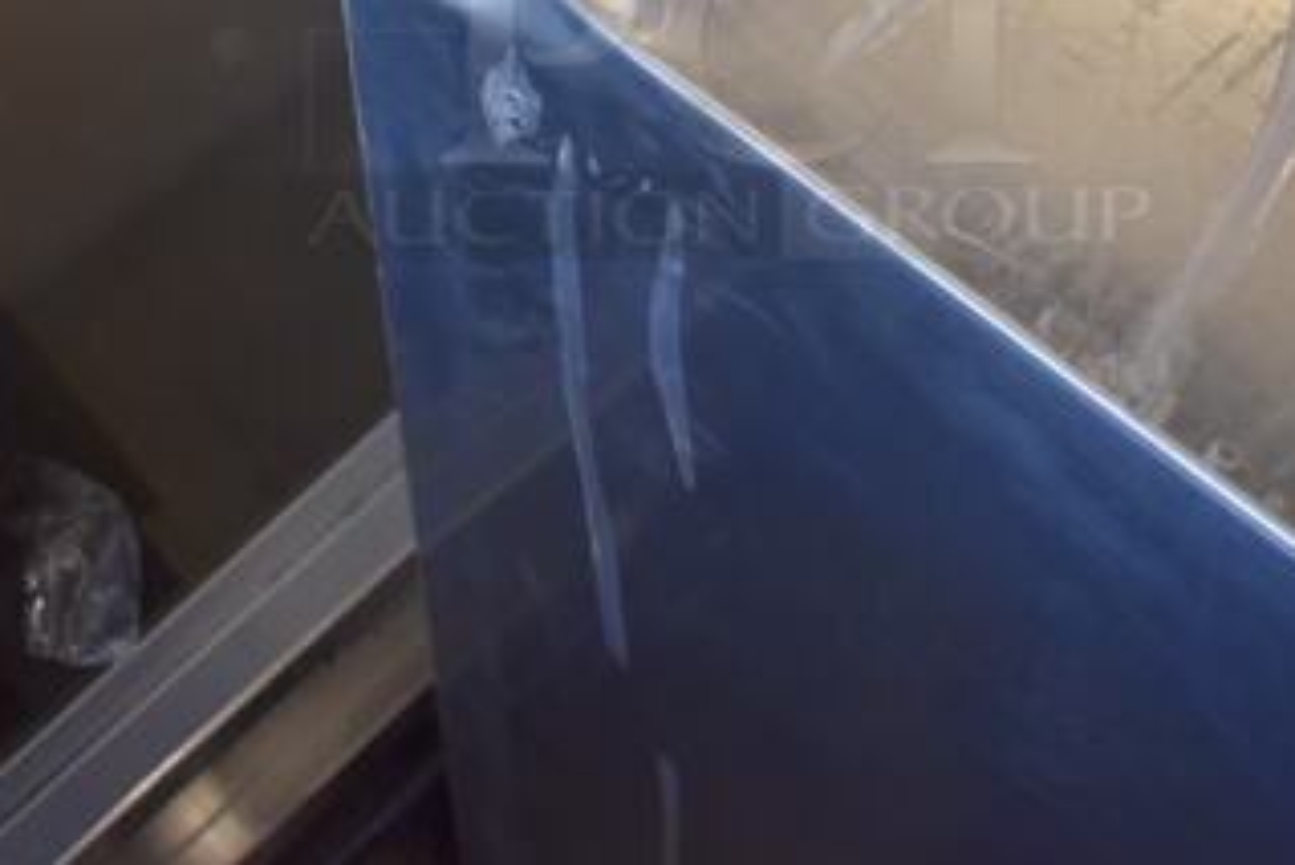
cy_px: 45
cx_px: 735
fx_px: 2374
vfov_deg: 20.1
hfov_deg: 30.5
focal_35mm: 66
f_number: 3.8
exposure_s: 1/200
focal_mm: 23
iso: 800
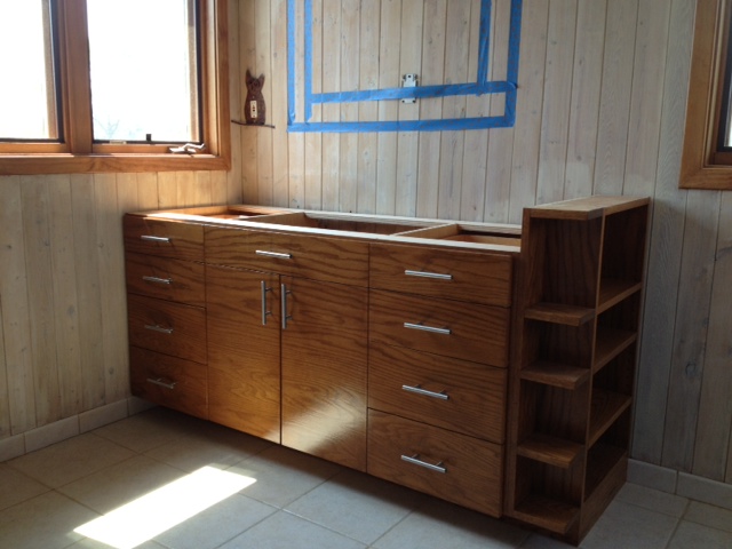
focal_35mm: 35
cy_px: 274
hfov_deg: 52.6
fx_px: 740
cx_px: 366
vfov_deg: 40.7
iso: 50
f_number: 2.4
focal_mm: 4.28
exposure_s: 1/60
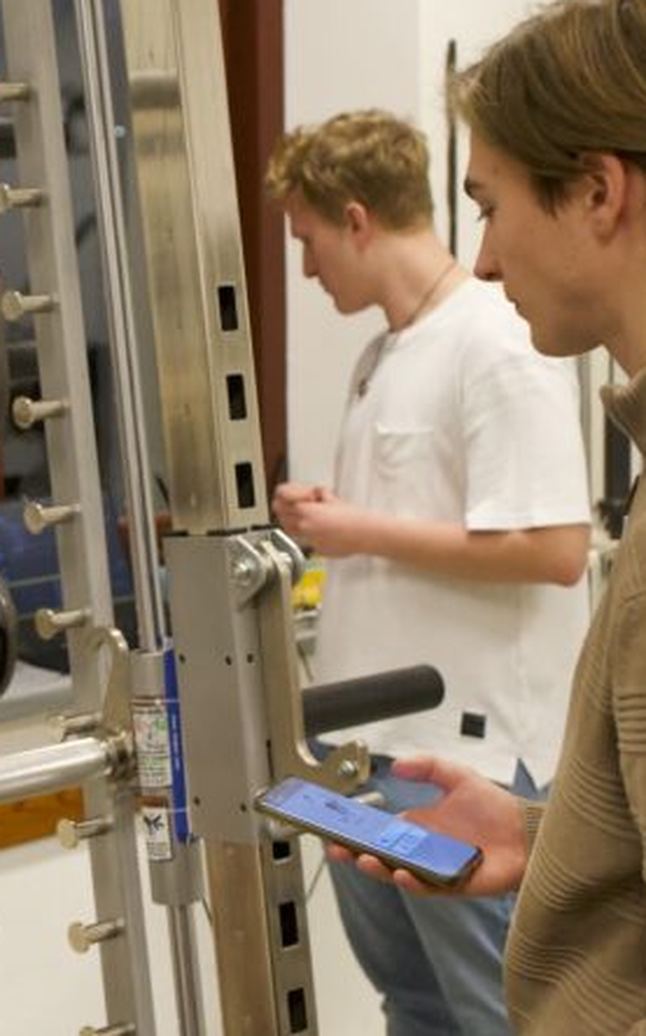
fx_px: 2256
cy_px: 497
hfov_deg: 15.9
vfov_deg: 25.8
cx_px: -20
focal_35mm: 80
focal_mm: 34
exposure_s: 1/160
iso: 3200
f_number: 4
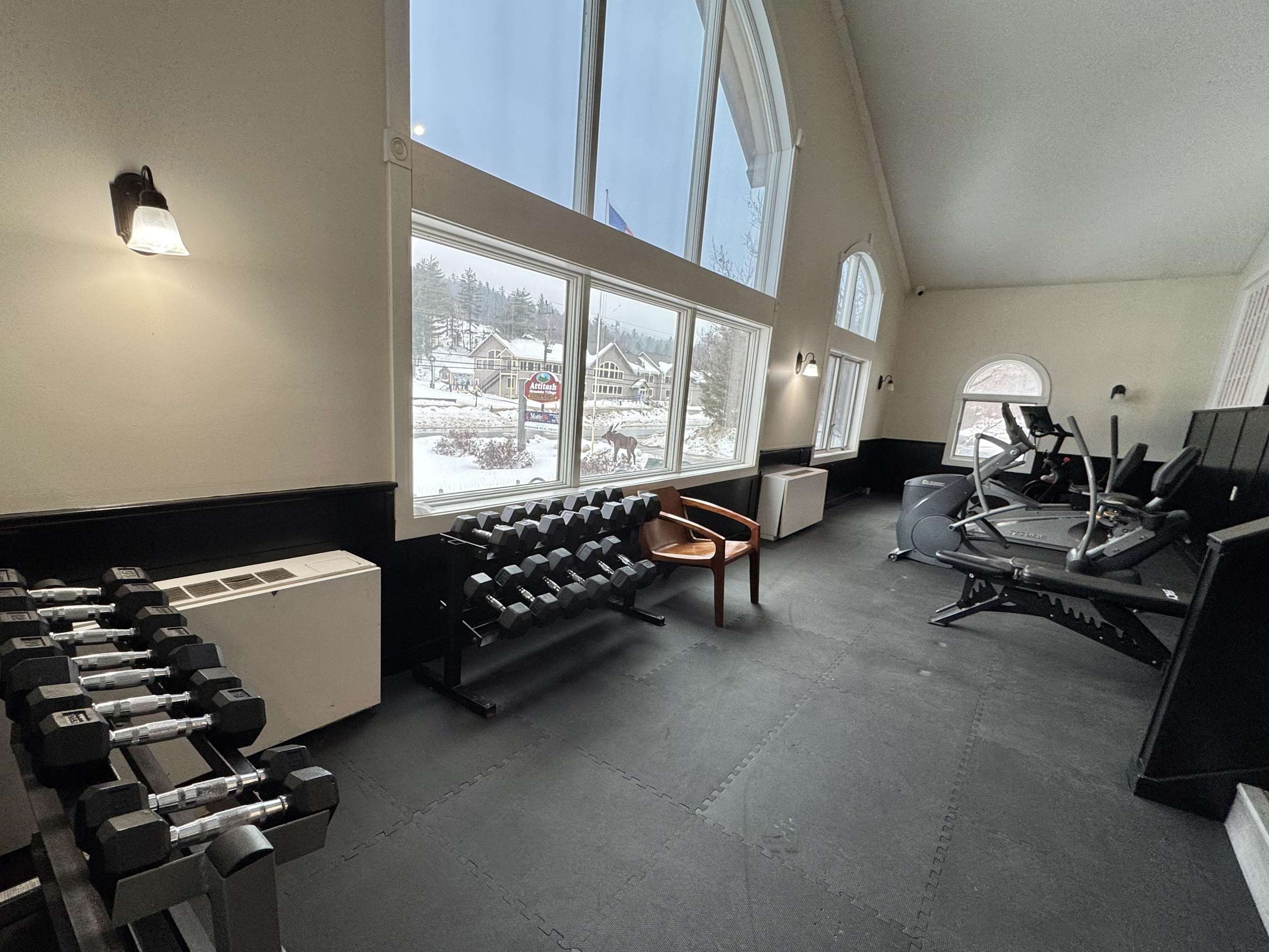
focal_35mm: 16
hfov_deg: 94.2
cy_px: 531
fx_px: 587
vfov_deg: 77.8
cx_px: 573
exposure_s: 1/120
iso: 125
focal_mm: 2.22
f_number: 2.2
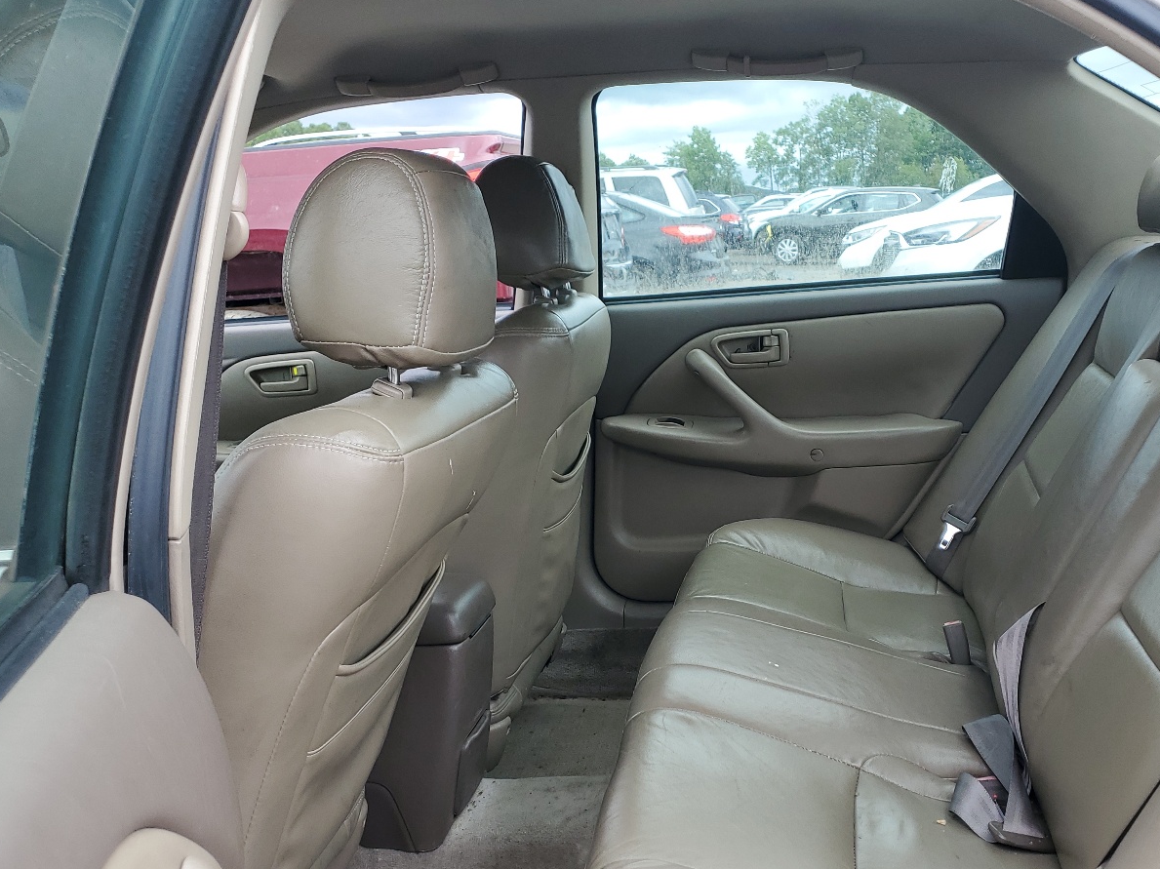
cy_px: 519
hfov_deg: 52.2
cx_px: 704
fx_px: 1173
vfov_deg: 40.5
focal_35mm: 35
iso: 50
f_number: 1.5
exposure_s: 1/323
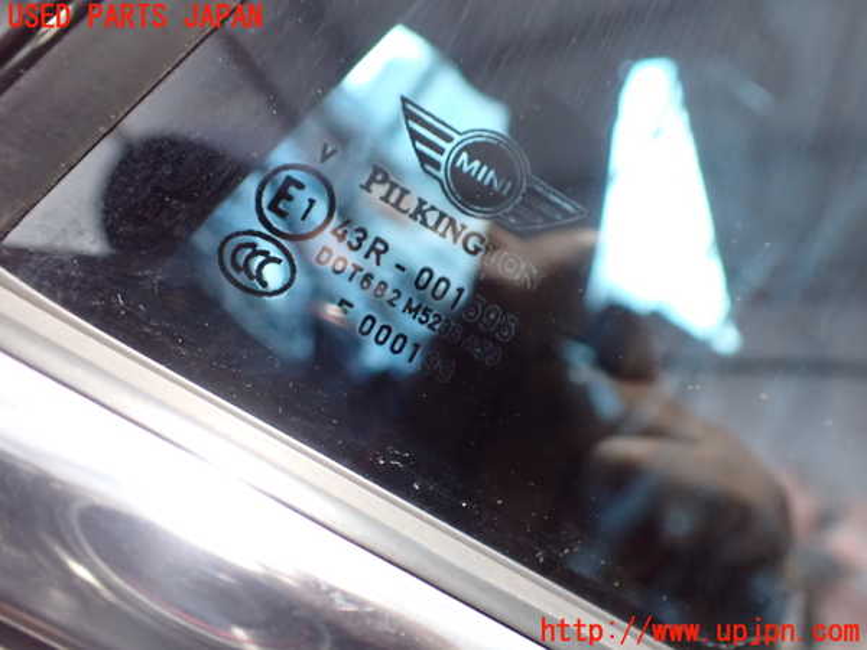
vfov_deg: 46.8
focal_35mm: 30
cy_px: 325
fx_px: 751
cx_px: 434
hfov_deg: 60.0
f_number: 2.3
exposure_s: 1/30
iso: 1250
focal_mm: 5.4
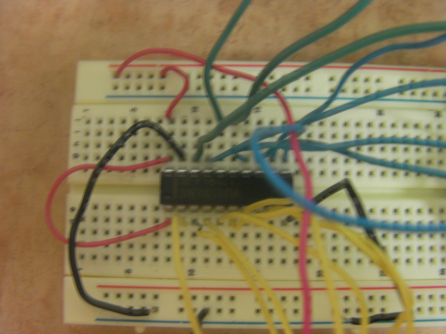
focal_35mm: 38
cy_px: 167
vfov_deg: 37.7
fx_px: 490
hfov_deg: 49.0
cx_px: 223
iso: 200
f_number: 3.5
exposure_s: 1/3.9
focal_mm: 6.8
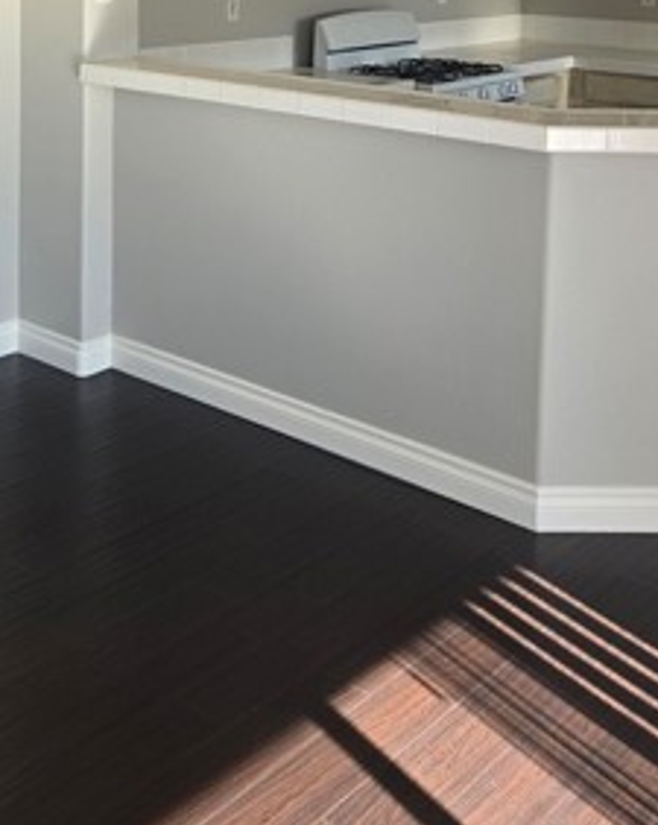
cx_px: 164
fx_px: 1244
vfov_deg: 34.0
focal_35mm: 51
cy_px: 32
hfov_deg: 29.2
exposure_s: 1/120
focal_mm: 5.4
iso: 32
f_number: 1.8
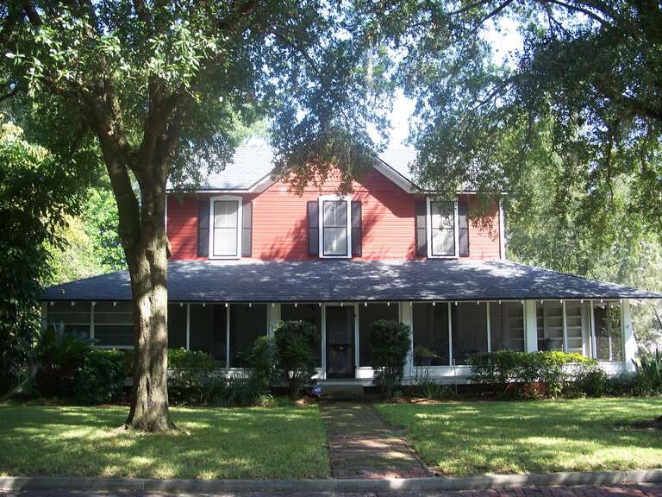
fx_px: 708
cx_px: 331
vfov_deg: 38.7
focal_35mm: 37
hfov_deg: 50.1
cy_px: 248
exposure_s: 1/100
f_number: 2.8
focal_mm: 7.8
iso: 64
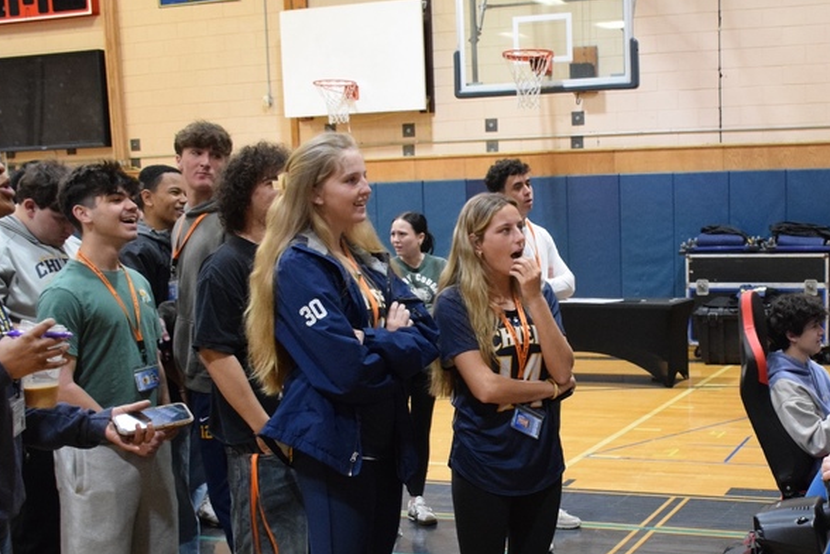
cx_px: 617
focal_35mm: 51
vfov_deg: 26.2
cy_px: 394
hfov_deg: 38.0
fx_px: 1176
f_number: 4
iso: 3200
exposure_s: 1/200
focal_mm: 20
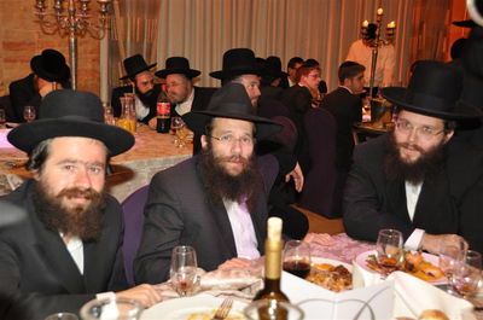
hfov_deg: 41.2
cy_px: 160
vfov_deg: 28.0
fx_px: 643
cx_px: 242
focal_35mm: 48
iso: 800
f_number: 4
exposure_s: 1/60
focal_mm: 32
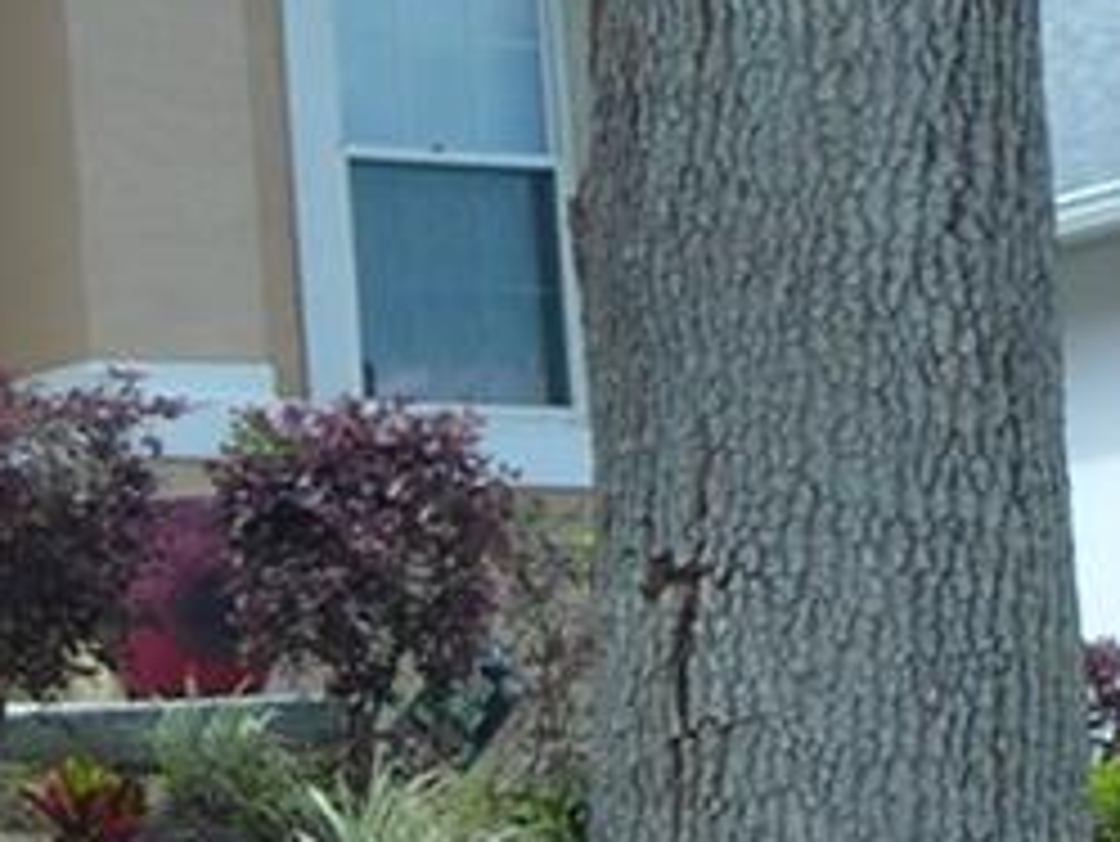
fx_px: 4791
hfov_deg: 11.4
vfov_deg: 10.0
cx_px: -1408
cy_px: 621
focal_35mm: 148
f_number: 2
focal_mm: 4.7
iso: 80
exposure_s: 1/125
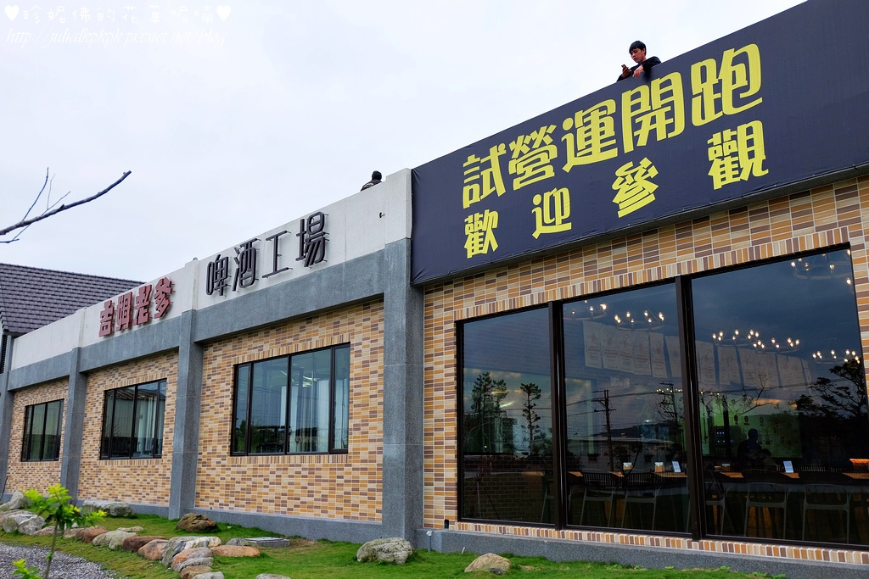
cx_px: 434
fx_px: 797
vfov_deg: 40.0
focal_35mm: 33
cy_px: 290
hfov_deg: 57.2
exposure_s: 1/350
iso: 400
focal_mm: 22.2
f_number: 4
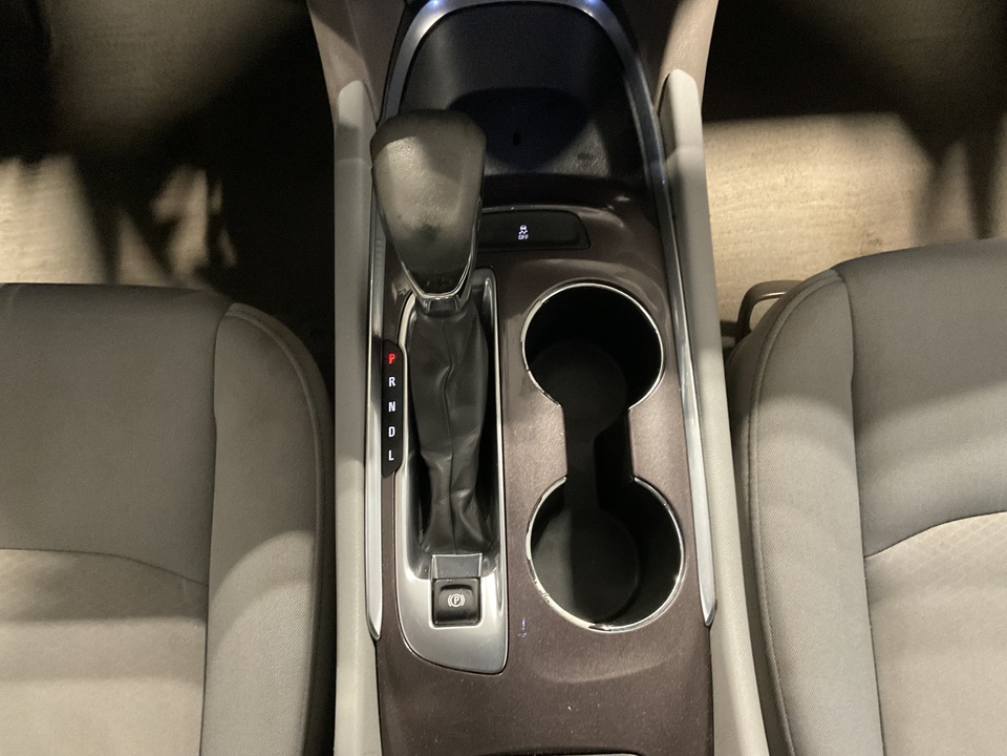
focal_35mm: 29
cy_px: 378
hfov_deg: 61.7
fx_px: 844
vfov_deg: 48.2
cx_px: 504
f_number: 1.8
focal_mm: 3
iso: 500
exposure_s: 1/30
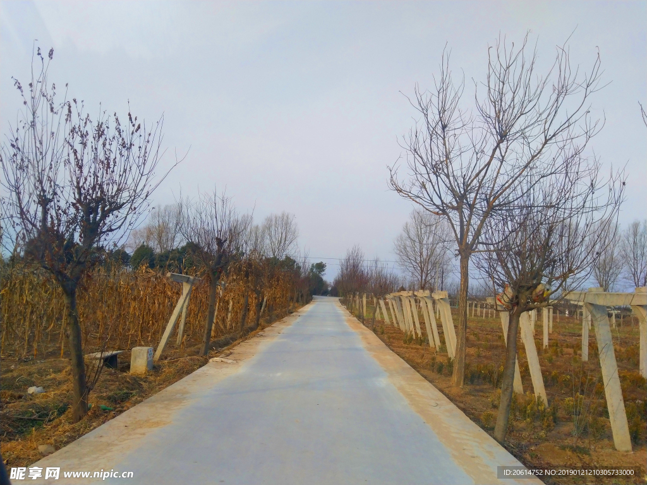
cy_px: 242
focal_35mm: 25
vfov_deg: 54.9
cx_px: 324
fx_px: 467
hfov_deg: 69.4
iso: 100
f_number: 1.75
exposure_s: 1/1138
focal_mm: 4.28
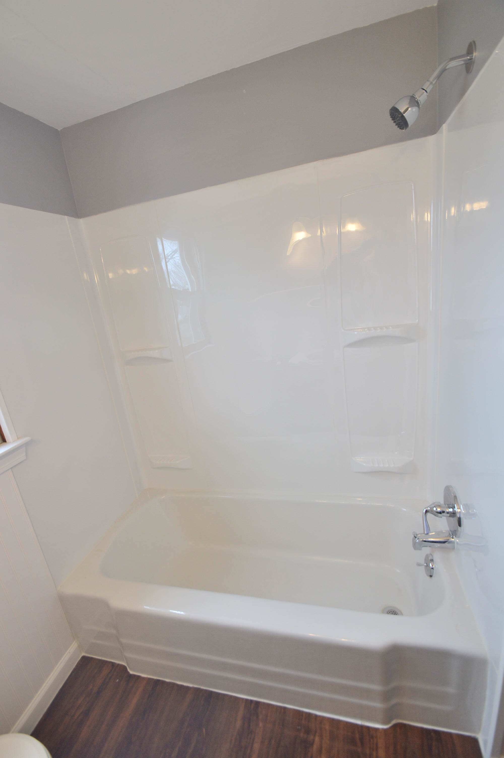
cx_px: 252
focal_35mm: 15
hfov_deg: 77.2
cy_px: 379
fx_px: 316
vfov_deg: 100.4
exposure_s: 1/80
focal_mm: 10
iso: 400
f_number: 4.5
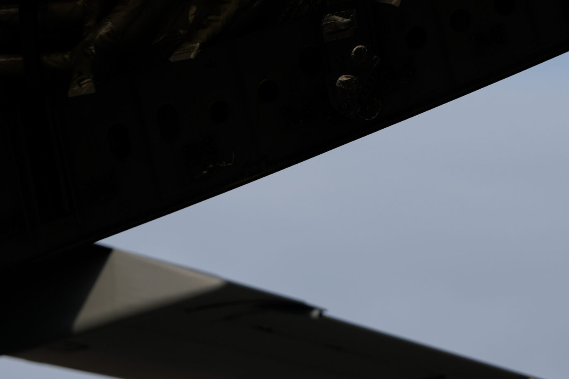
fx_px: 3904
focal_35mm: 247
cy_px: 244
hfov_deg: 8.3
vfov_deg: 5.6
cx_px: 308
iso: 50
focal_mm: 133
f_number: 2.8
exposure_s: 1/1250
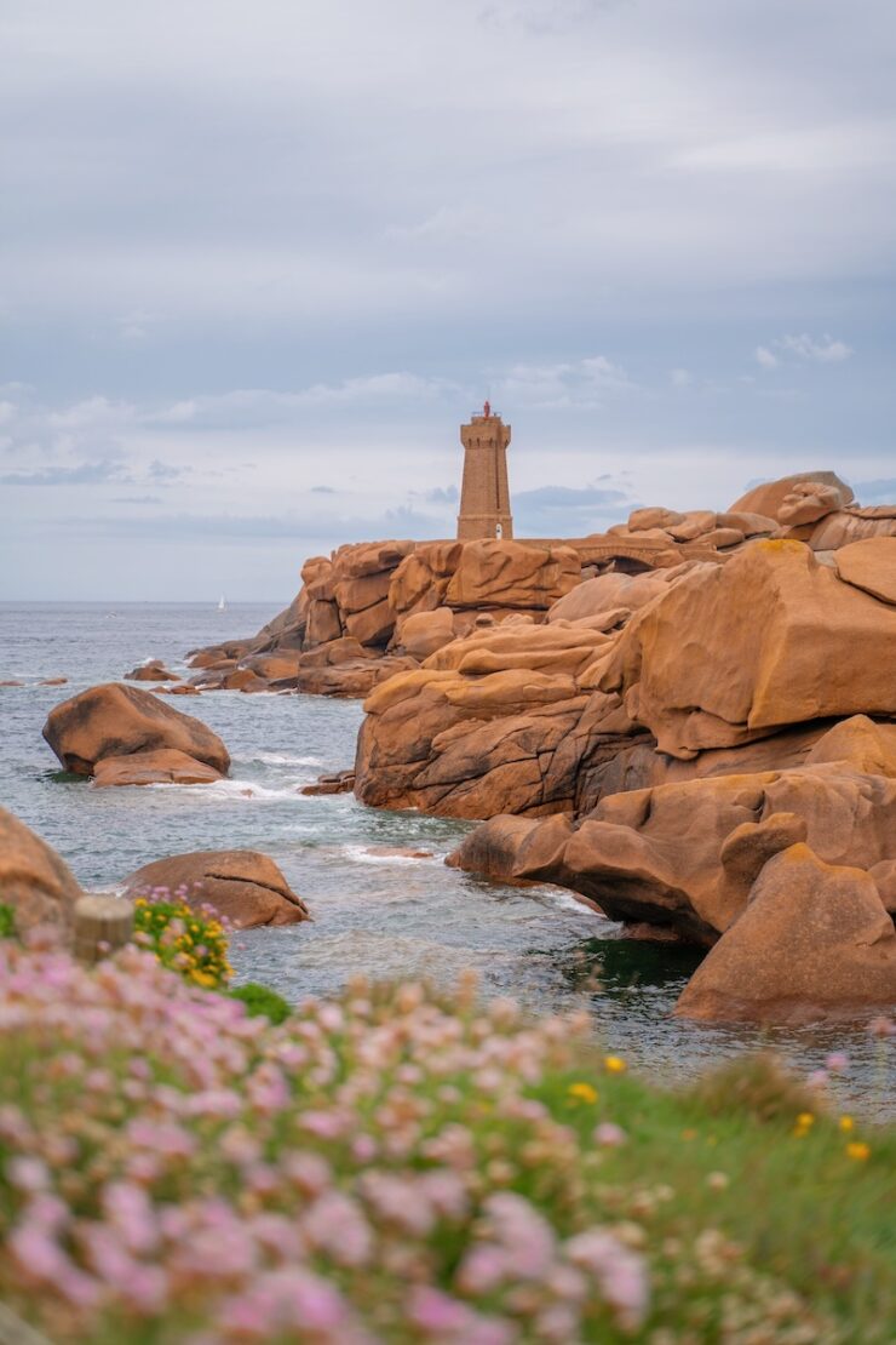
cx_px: 448
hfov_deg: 23.8
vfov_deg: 35.1
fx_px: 2128
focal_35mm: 57
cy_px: 672
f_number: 2.8
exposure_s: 1/800
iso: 100
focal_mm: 57
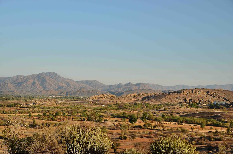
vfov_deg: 18.1
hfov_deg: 27.0
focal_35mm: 75
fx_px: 484
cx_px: 116
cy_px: 77
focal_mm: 50
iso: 500
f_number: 7.1
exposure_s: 1/1000
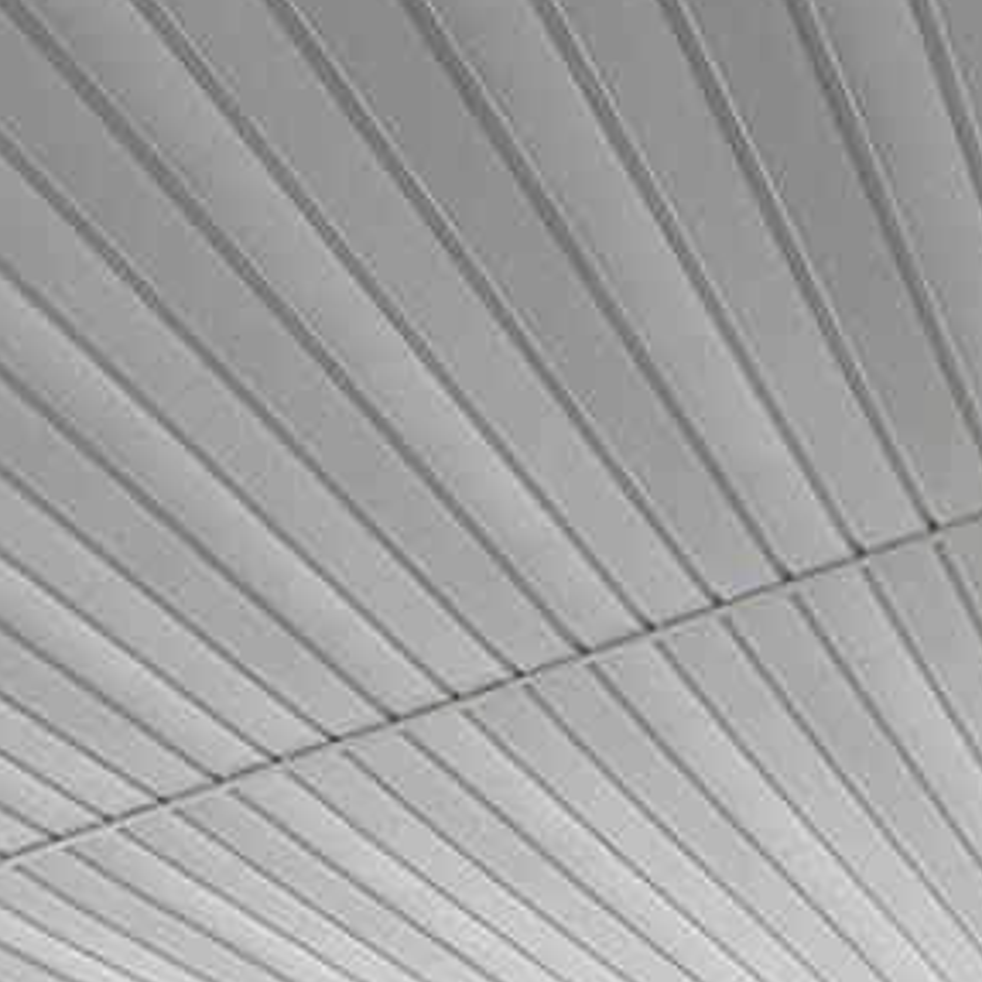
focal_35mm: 82
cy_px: 1813
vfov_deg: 17.0
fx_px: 2632
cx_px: -390
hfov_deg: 19.1
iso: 20
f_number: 1.9
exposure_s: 1/965
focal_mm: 2.2
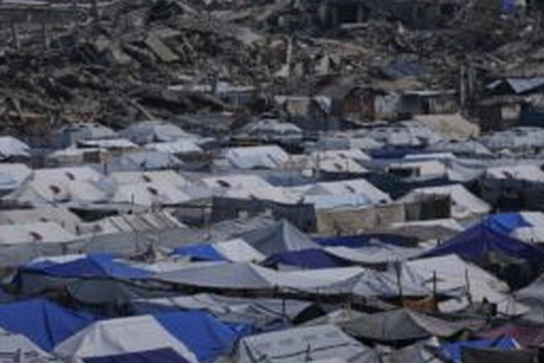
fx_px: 3870
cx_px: 287
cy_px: 104
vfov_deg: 5.4
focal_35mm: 256
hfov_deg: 8.0
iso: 50
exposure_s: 1/1000
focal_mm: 156
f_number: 5.6
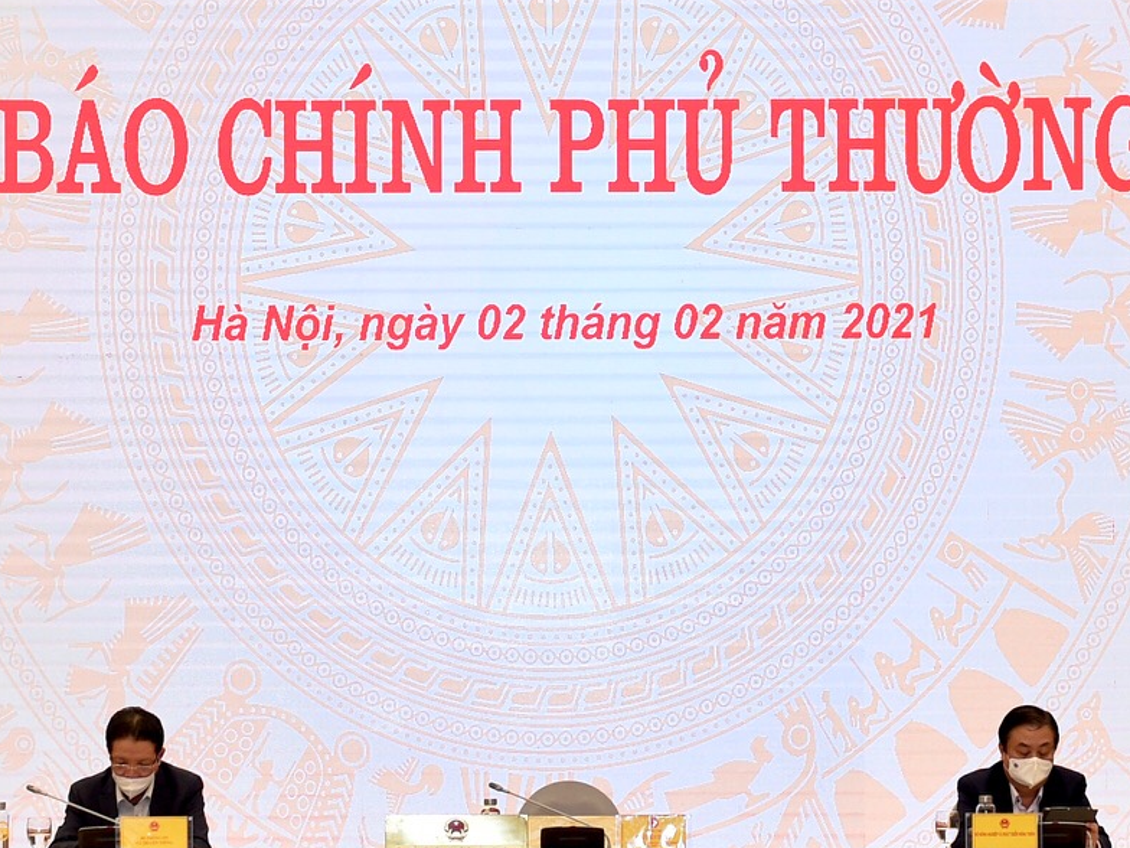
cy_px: 496
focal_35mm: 157
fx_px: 5125
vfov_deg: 9.5
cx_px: 608
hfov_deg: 12.6
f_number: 4
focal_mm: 52
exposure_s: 1/125
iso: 1250
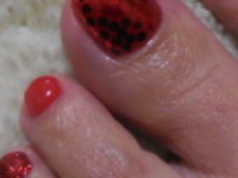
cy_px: 44
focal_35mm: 92
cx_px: 200
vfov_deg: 16.0
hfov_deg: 21.0
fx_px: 633
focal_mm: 4.5
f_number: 3.3
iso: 360
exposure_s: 1/30
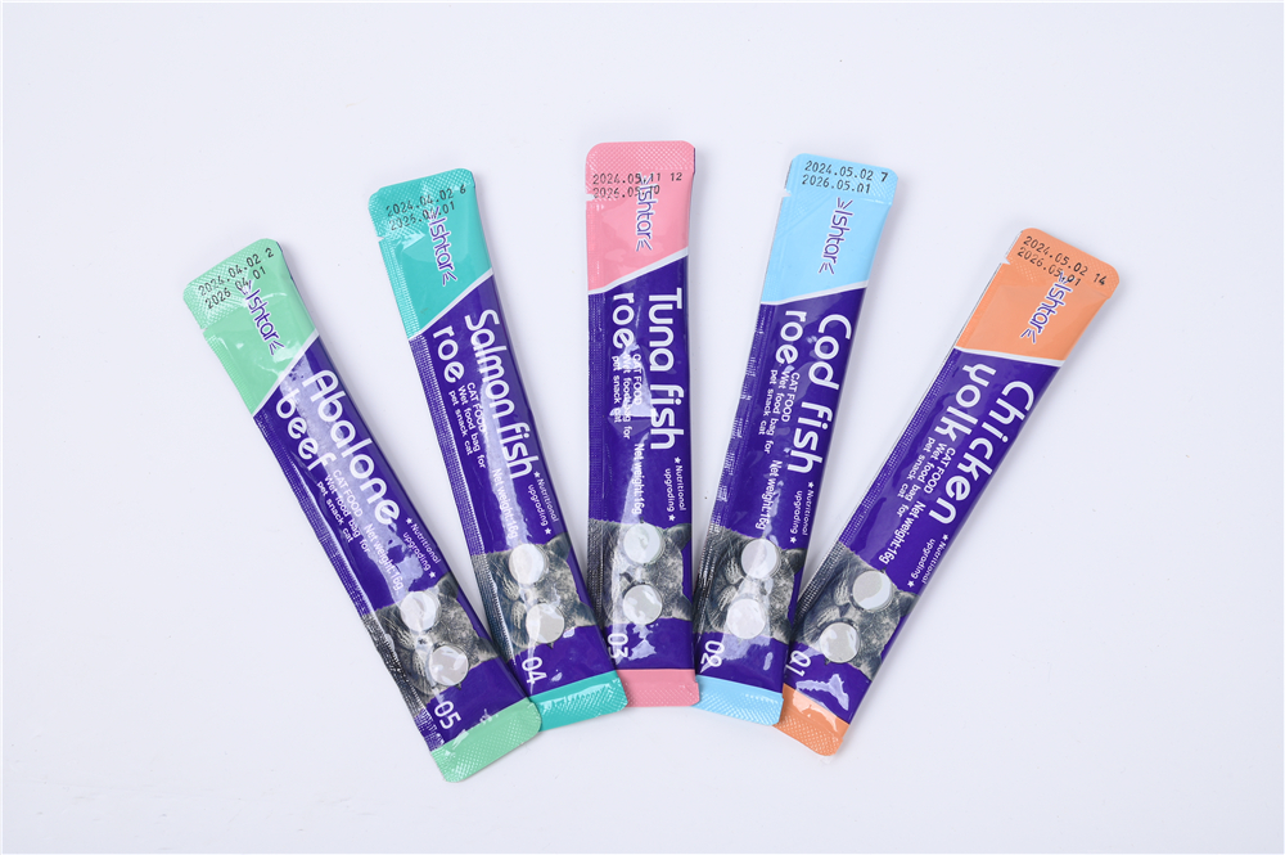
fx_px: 1962
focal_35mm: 55
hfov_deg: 36.3
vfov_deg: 24.6
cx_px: 642
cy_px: 428
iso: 125
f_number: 11
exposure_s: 1/125
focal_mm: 55
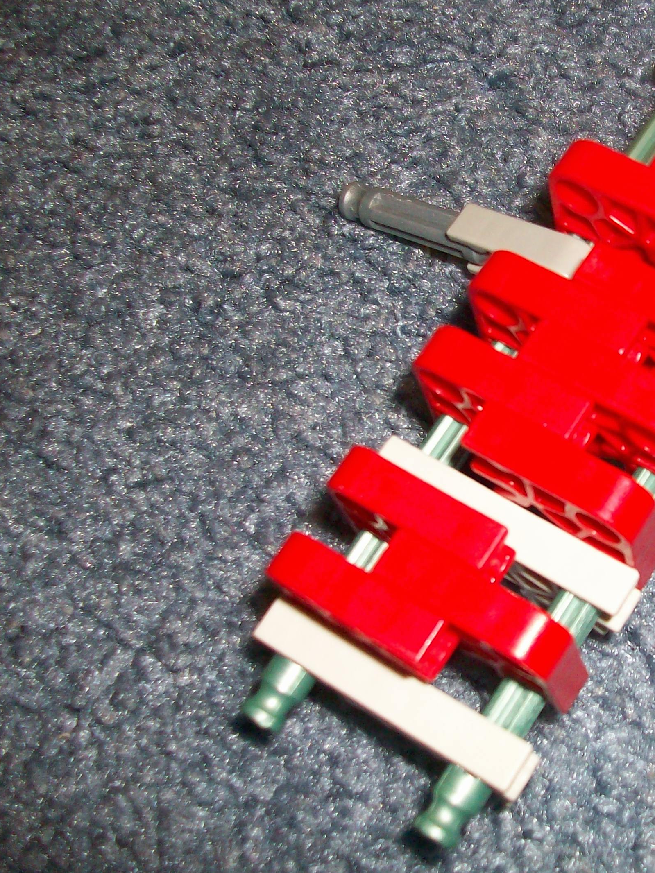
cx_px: 597
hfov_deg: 28.5
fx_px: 1236
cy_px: 418
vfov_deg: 38.9
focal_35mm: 49
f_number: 2.8
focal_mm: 5.7
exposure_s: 1/60
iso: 160
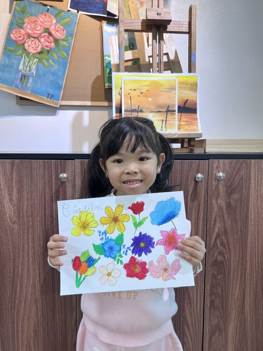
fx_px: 263
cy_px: 176
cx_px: 132
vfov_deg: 67.3
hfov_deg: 53.1
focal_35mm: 26
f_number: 1.5
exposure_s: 1/100
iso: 64
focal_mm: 5.7
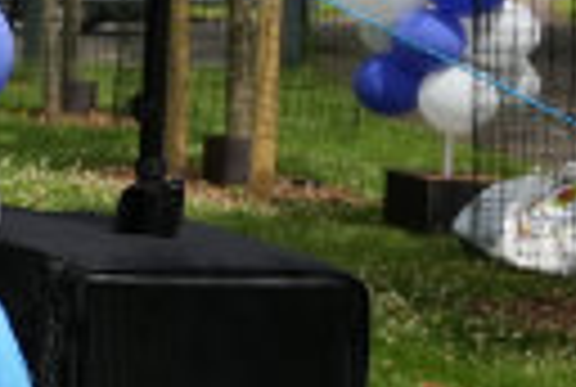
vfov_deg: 7.2
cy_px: -16
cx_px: -1598
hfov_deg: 7.8
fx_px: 3063
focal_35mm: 191
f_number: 2.8
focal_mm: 24
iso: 250
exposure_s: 1/4000
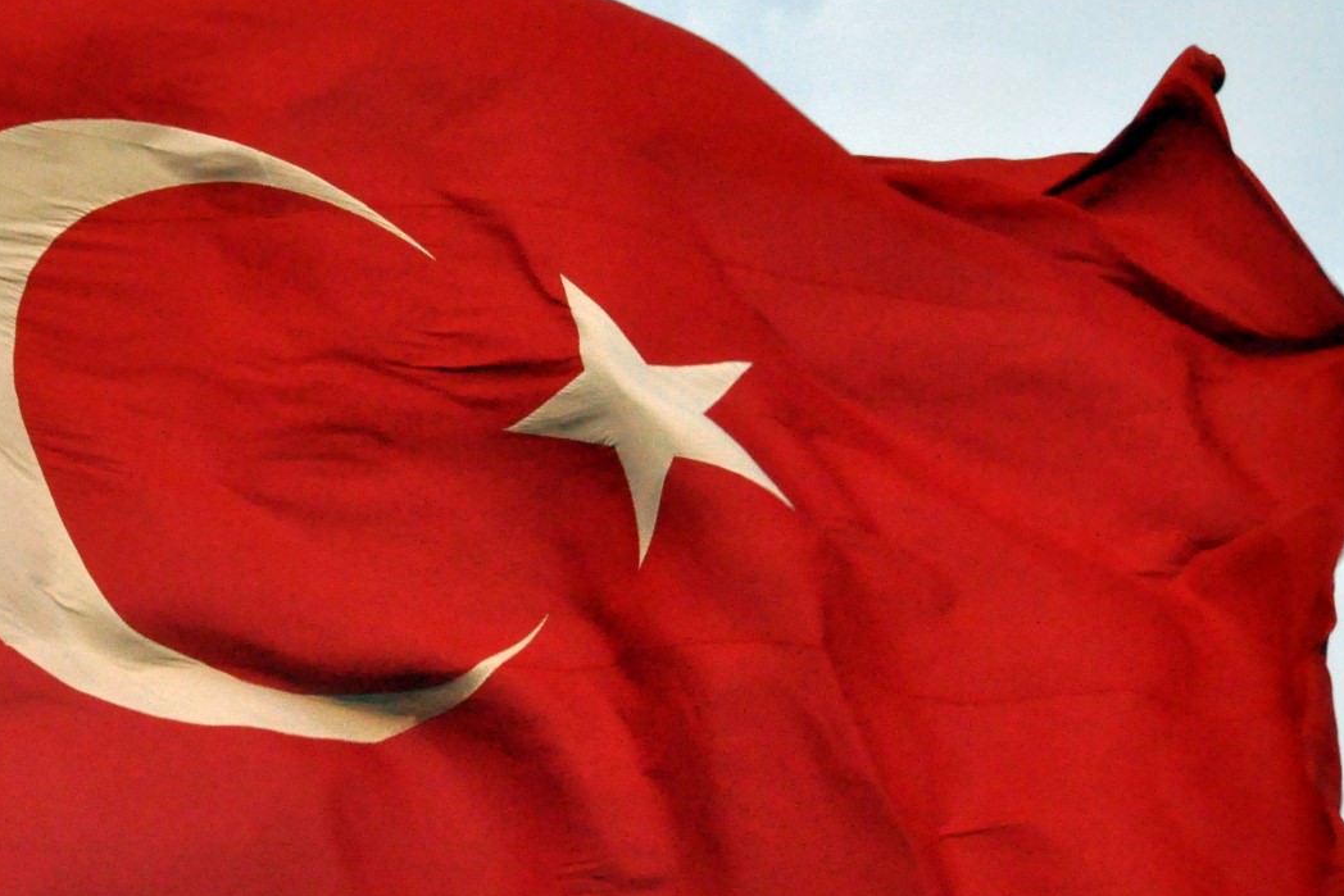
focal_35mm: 386
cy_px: 478
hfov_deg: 5.3
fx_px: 14410
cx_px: 292
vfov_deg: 3.6
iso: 3200
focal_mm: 135
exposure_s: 1/400
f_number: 20
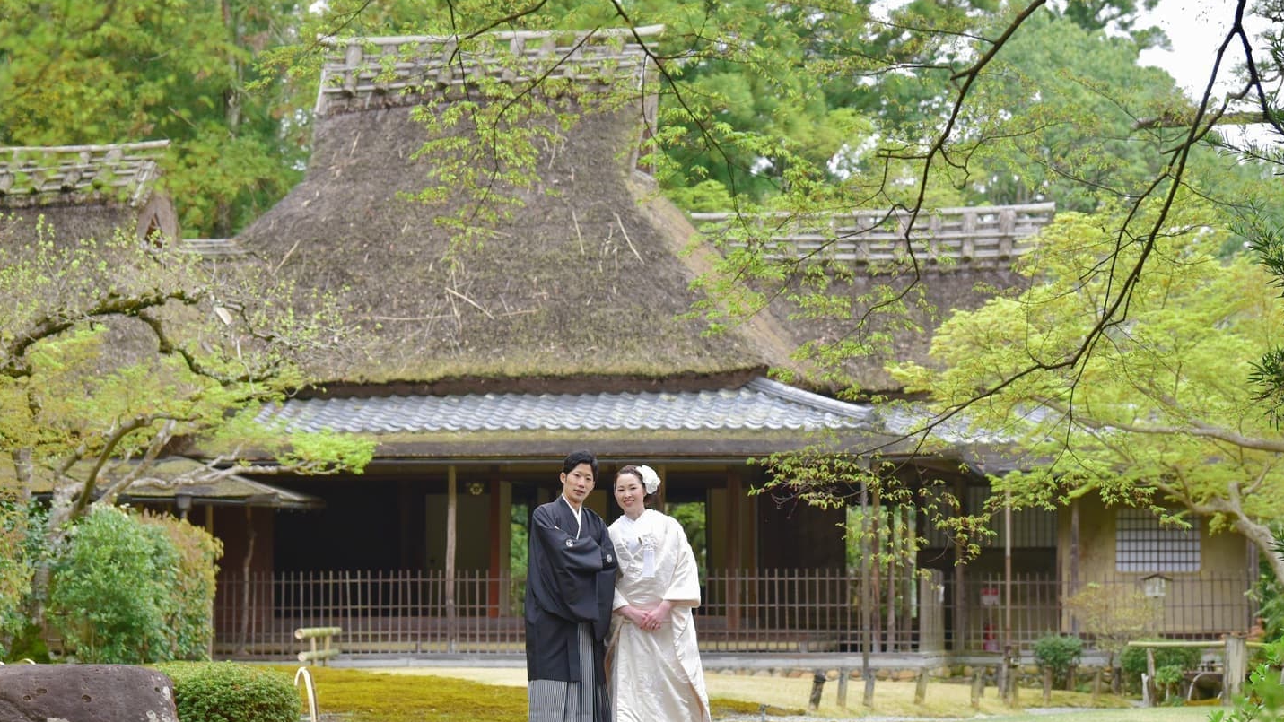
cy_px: 366
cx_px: 642
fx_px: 3949
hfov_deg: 18.5
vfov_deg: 10.4
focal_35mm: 116
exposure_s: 1/1600
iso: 2000
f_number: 5.6
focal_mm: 110
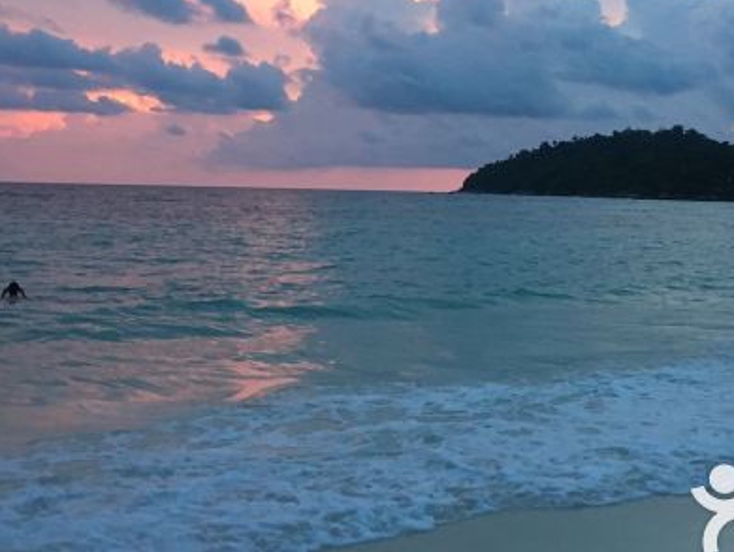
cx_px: 504
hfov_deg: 36.3
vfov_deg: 27.5
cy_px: 112
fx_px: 1103
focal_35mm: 52
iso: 200
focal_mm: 4.15
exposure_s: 1/20
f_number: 2.2
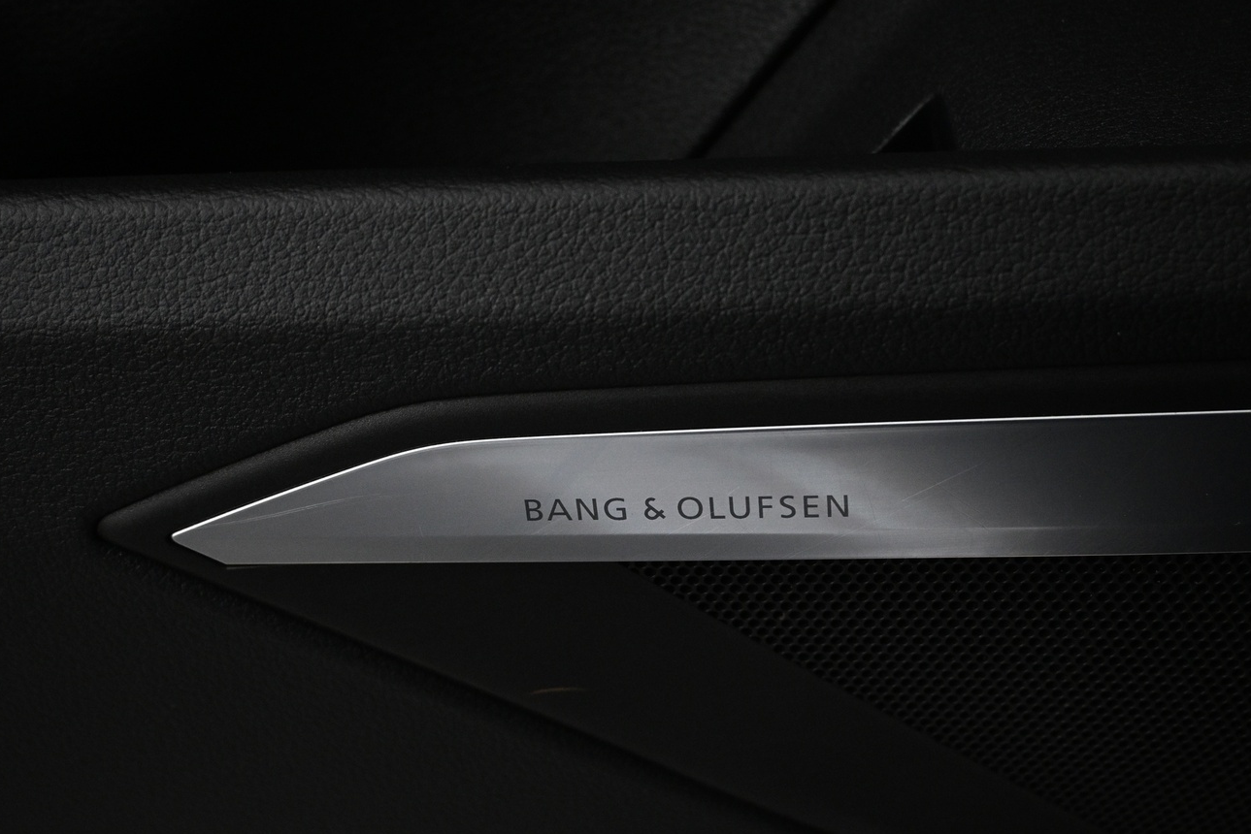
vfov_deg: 27.0
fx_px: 1736
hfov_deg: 39.6
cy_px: 454
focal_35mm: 50
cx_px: 649
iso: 1600
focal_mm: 26.5
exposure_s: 1/40
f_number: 4.5
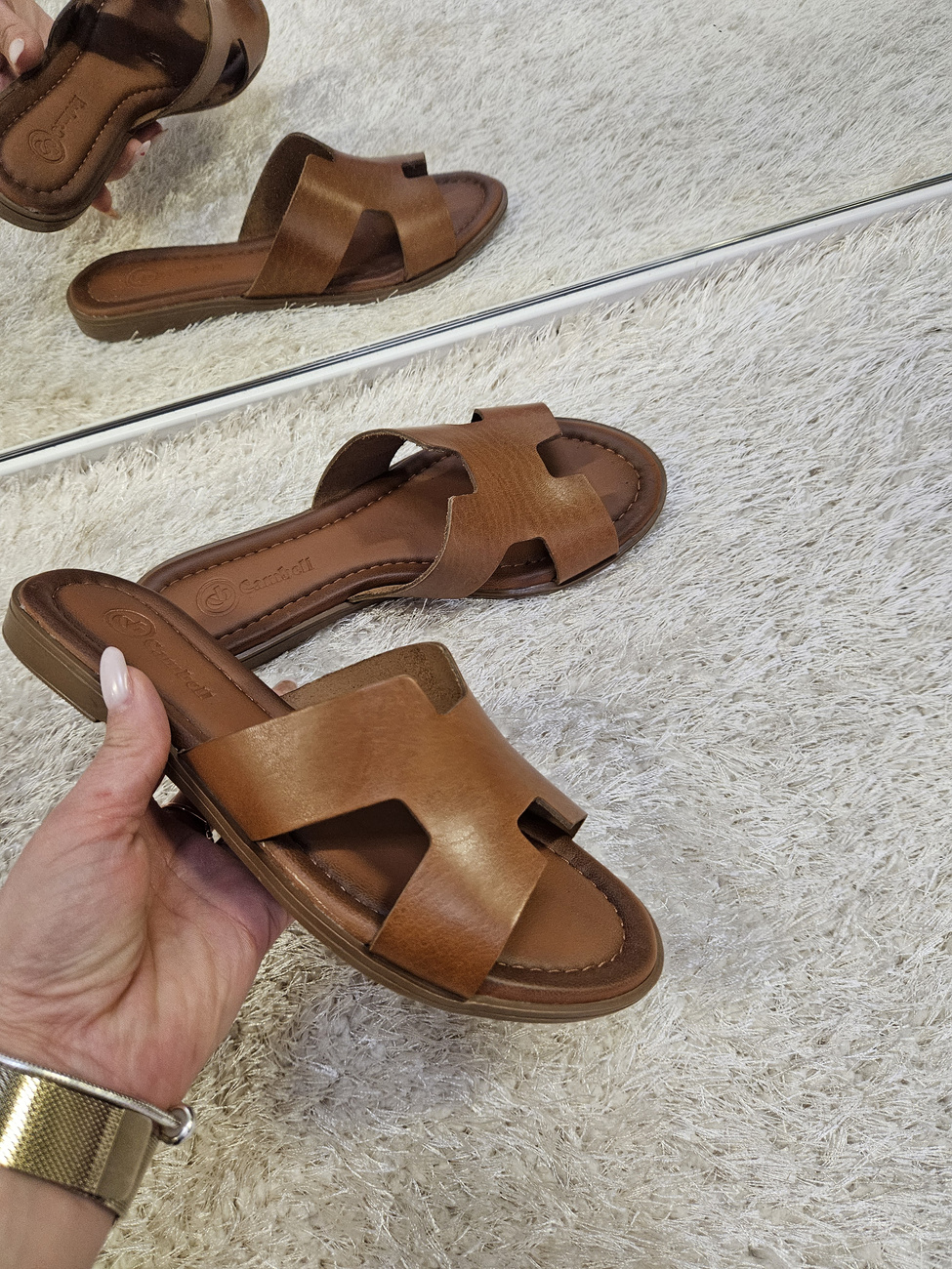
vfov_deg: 73.9
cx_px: 476
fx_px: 843
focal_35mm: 23
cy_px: 634
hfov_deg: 58.9
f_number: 1.8
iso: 500
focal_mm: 5.4
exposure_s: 1/100
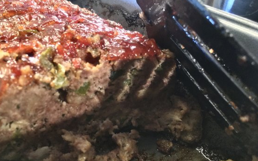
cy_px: 104
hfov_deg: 56.6
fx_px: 239
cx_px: 116
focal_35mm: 34
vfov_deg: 37.0
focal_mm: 4.15
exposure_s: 1/15
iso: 320
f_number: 2.2
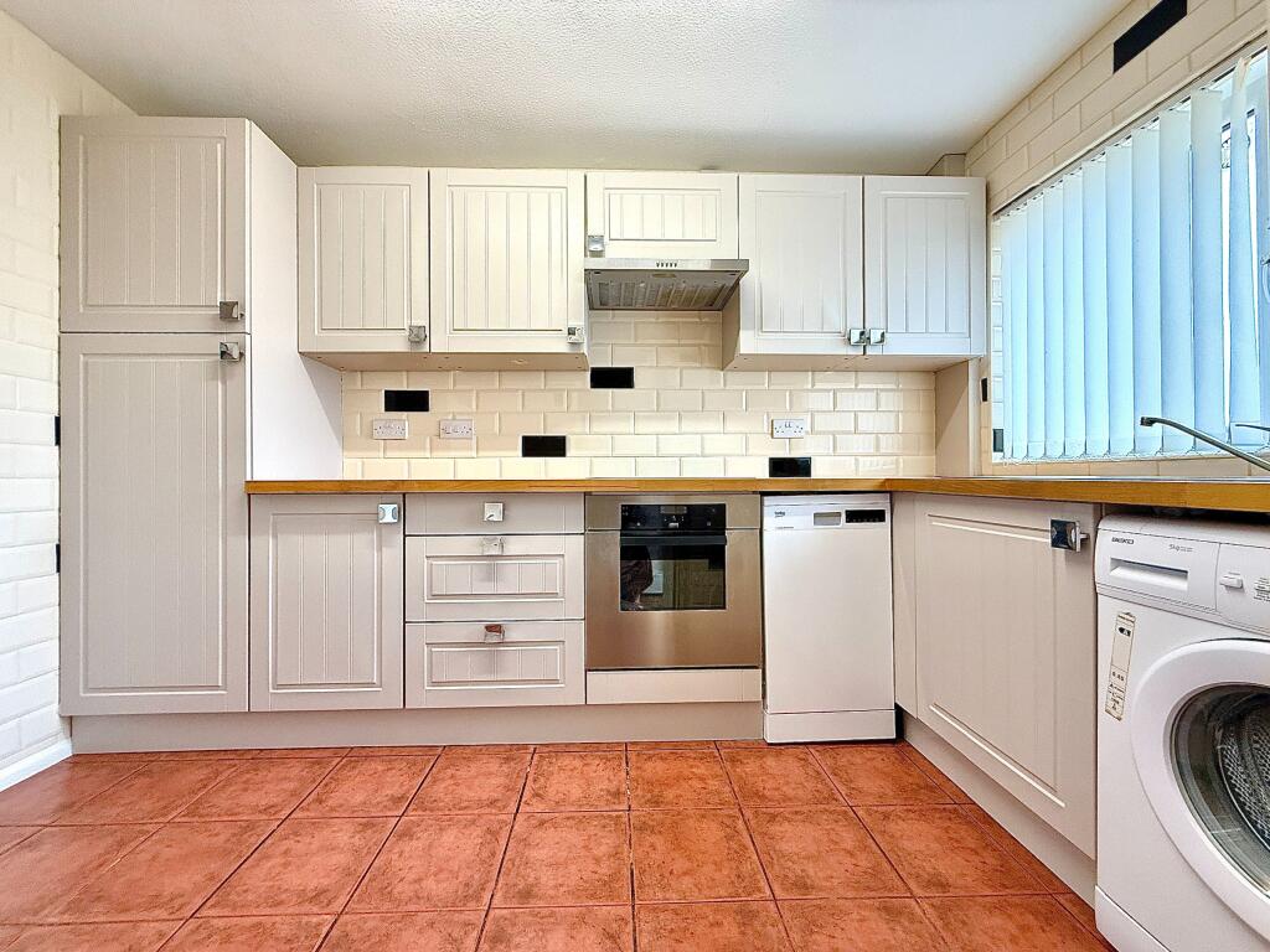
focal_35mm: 14
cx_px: 635
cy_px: 476
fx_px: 514
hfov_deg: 102.1
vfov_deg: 85.7
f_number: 2.2
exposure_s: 1/100
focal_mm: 2.22
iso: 160
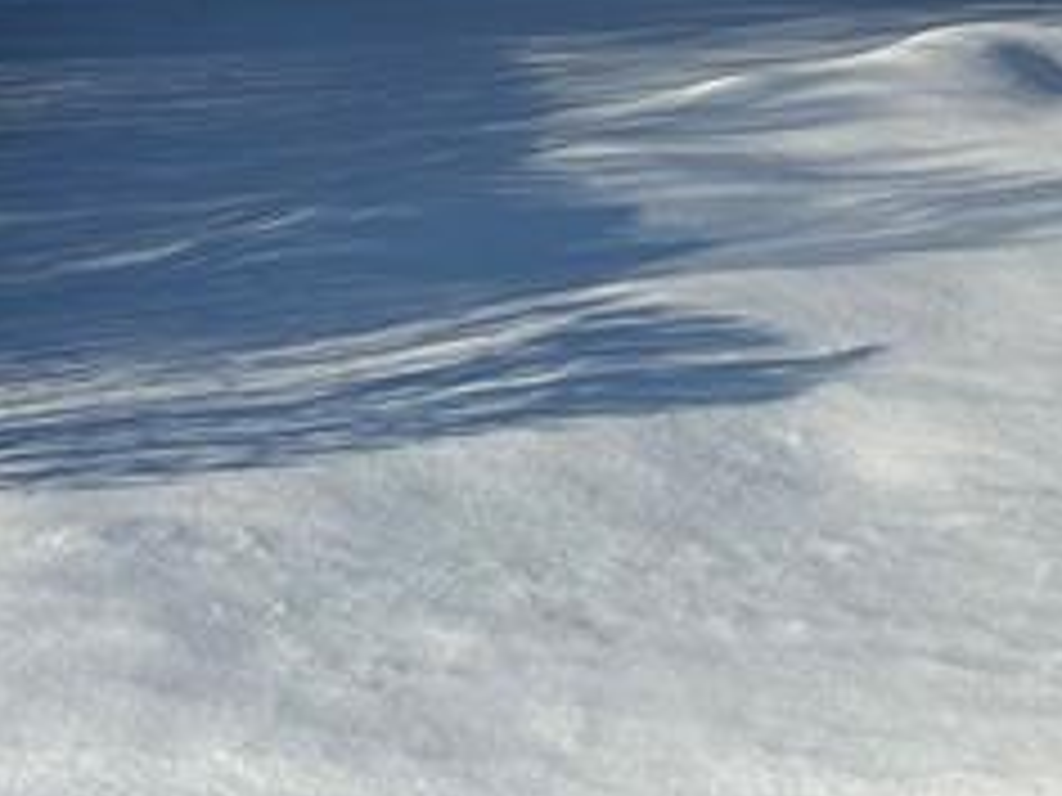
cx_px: 1431
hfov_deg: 17.6
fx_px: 3191
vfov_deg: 13.1
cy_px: -553
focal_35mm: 104
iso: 80
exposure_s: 1/7042
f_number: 1.78
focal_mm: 6.86
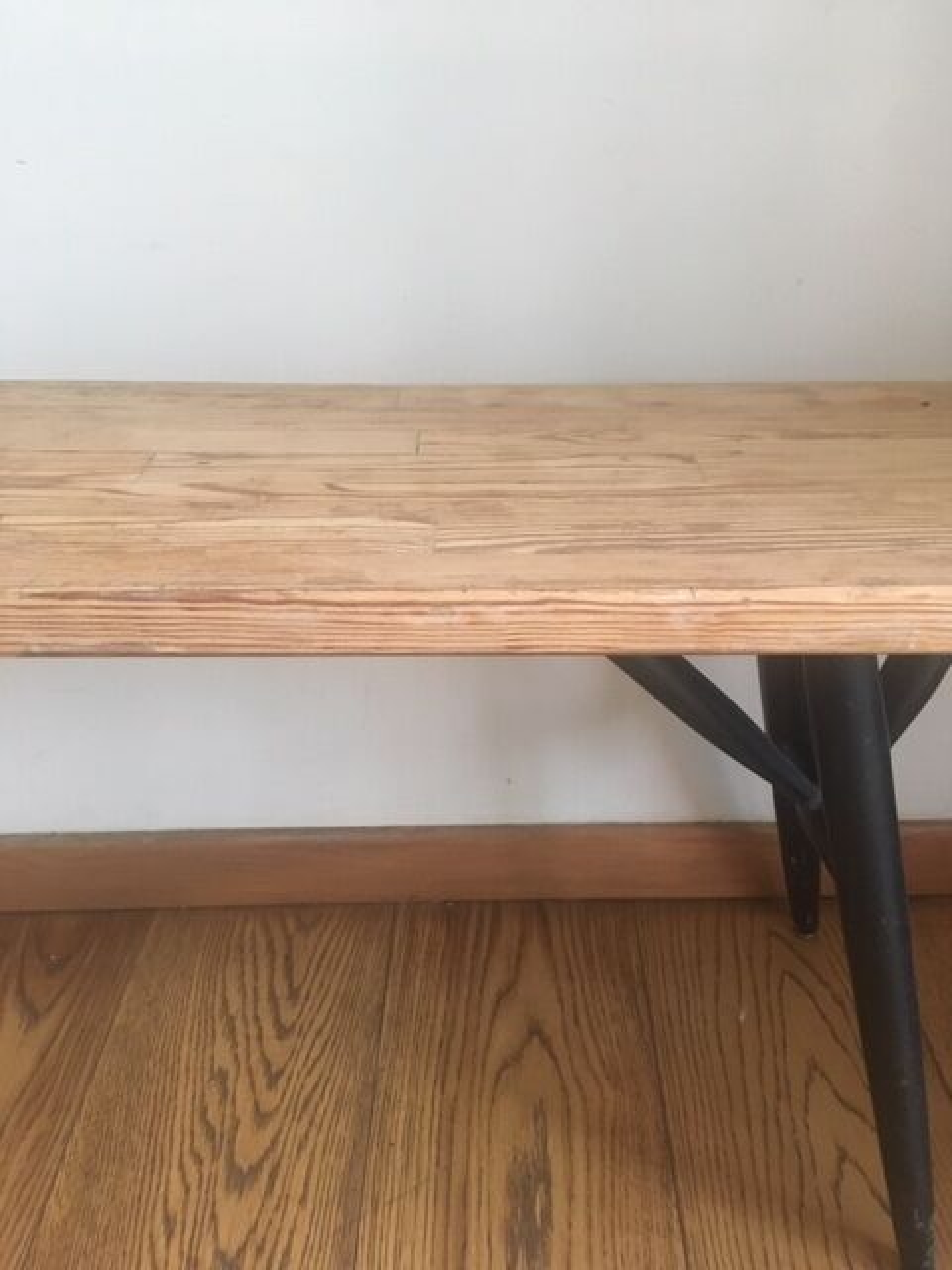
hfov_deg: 48.2
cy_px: 635
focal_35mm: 29
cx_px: 476
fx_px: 1063
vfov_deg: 61.7
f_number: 2.2
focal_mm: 4.15
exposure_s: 1/33
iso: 200
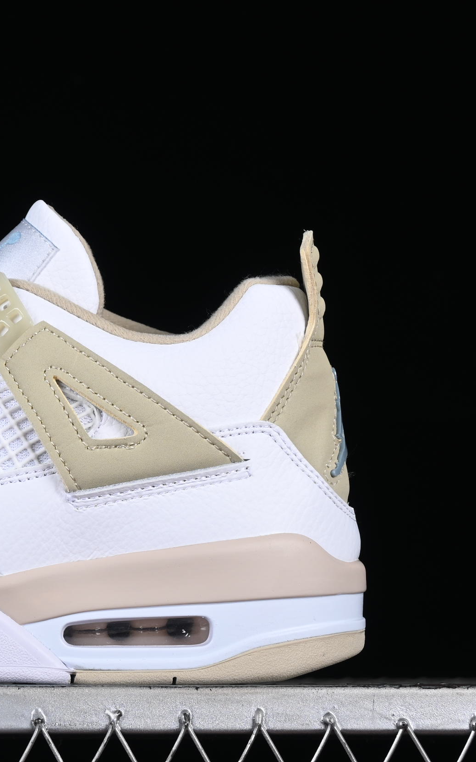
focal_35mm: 128
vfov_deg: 16.3
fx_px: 2657
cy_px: 422
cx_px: -91
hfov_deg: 10.1
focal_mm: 50
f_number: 8
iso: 160
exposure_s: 1/160
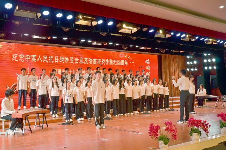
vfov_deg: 35.3
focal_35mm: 38
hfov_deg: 51.4
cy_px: 75
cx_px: 113
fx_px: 235
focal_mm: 25
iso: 1000
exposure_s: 1/250
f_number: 8
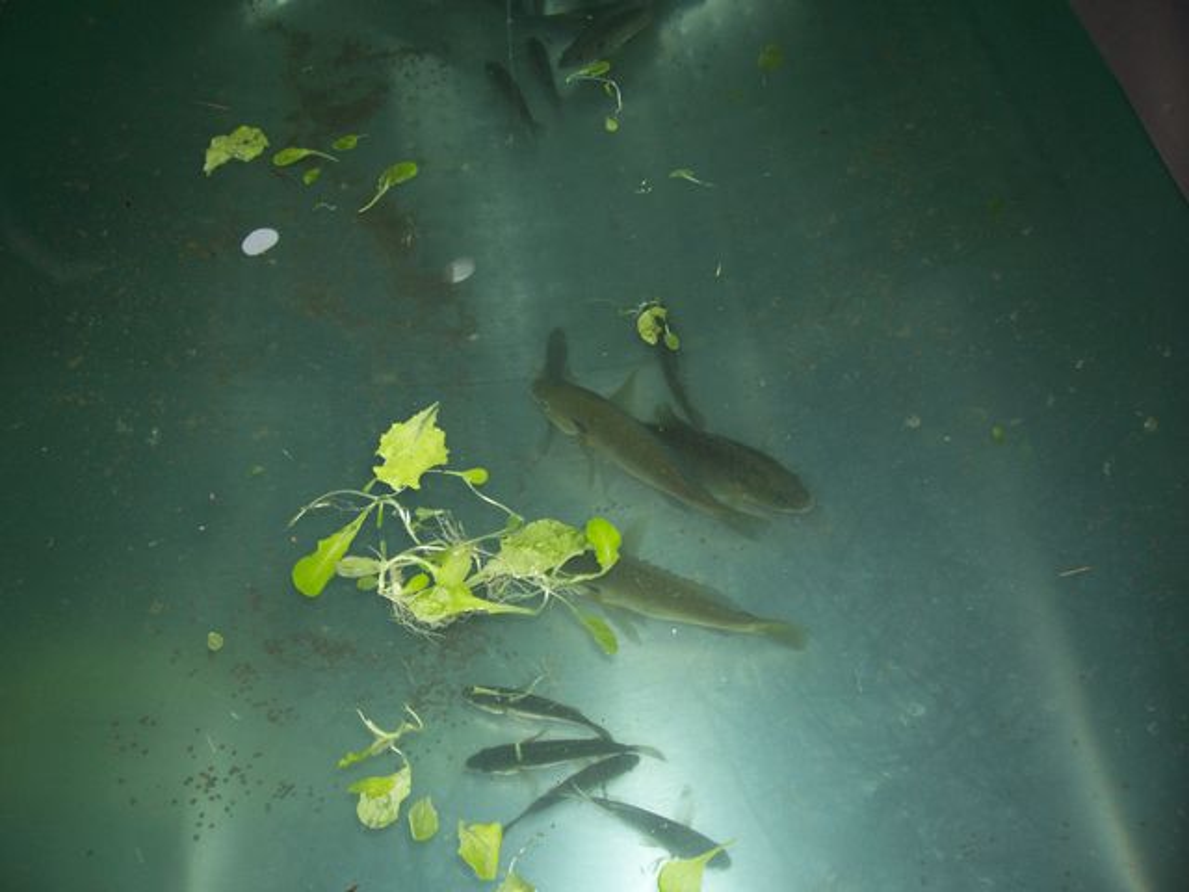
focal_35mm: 34
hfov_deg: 54.0
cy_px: 446
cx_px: 594
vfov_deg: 41.8
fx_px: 1168
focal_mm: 5.6
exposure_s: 1/64
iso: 80
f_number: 2.7
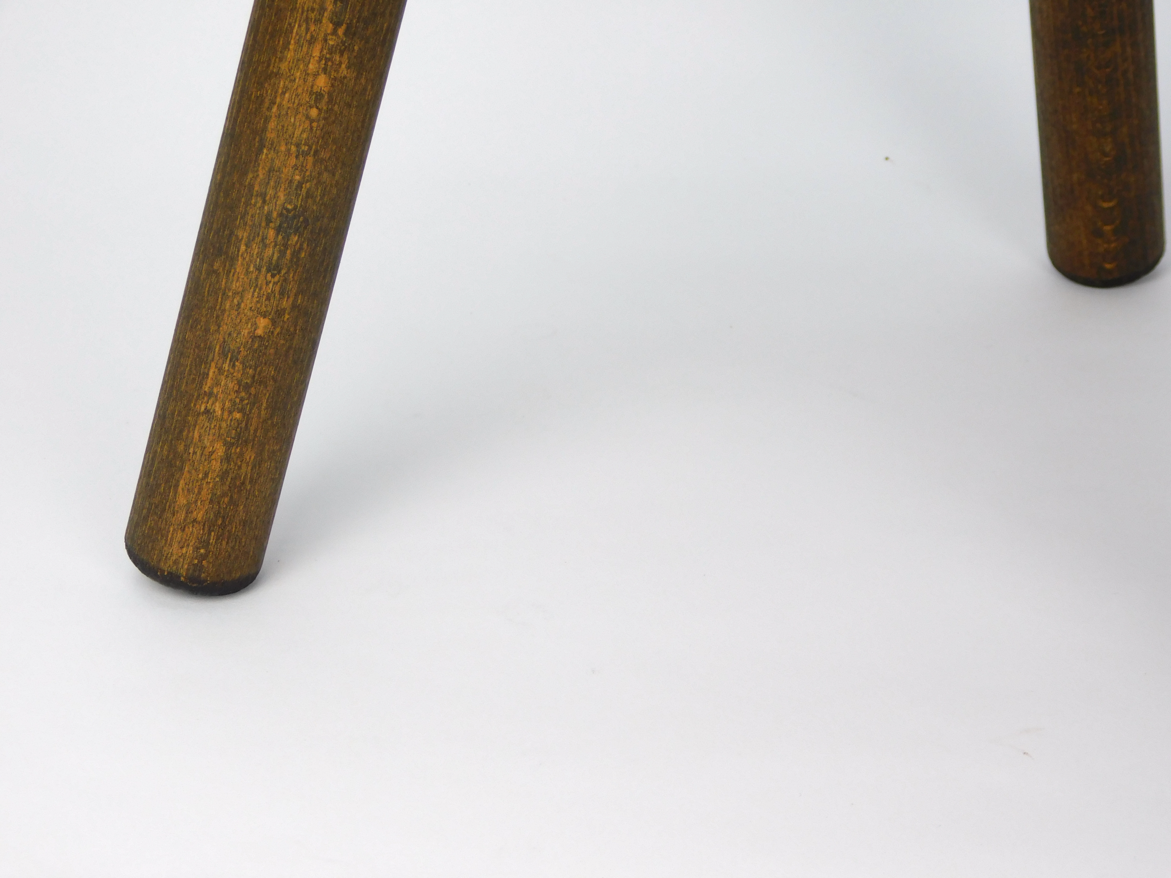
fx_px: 3890
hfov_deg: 17.1
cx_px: 586
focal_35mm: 115
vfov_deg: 12.9
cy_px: 439
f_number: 4.8
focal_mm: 20.3
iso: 125
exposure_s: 1/125
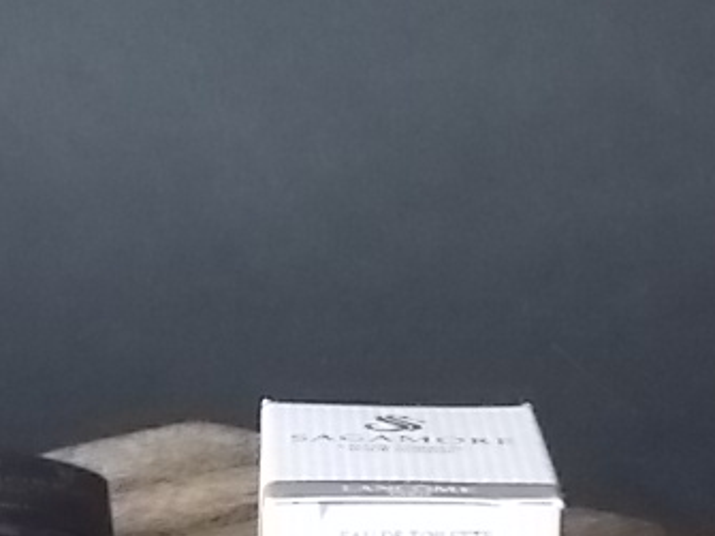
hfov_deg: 9.1
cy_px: 419
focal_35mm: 216
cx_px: 166
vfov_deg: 6.9
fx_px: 4460
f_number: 6
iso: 800
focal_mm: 20.1
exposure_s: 1/40
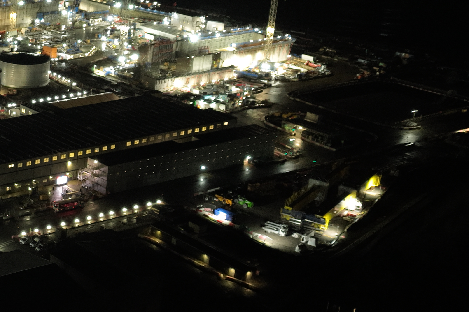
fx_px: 925
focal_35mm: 71
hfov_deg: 24.0
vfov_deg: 19.2
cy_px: 130
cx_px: -184
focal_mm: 18
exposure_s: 1/40
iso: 1600
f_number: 2.8
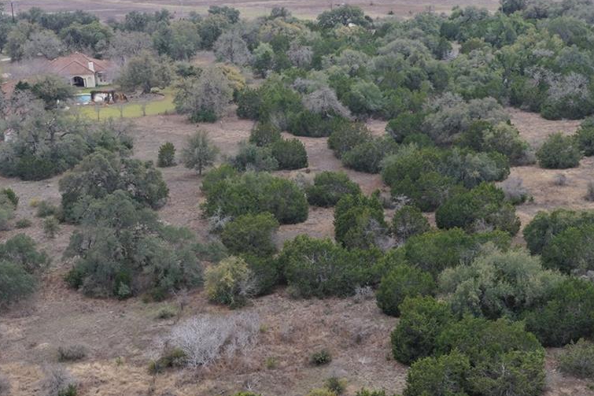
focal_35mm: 76
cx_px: 536
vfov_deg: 17.8
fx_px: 1254
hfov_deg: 25.8
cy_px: 315
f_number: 2.8
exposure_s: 1/400
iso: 100
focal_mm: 14.45
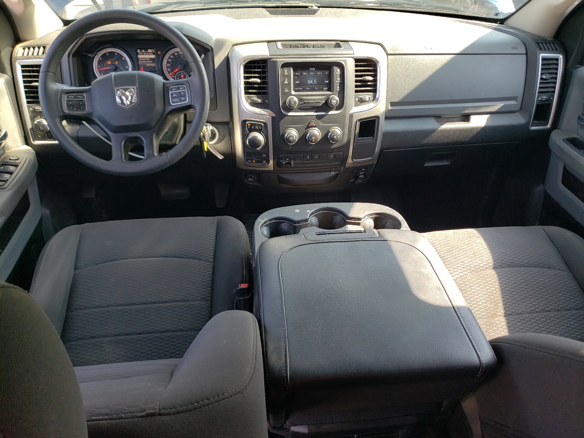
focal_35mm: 26
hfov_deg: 67.3
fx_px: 439
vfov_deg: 53.1
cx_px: 292
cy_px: 219
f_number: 1.5
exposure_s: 1/179
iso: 50
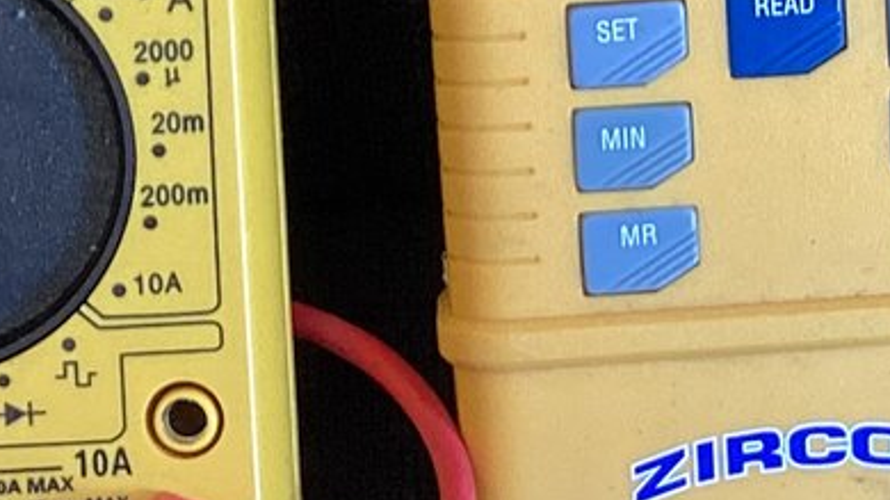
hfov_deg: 16.4
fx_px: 3090
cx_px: 558
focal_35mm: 131
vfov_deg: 9.2
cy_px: 211
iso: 64
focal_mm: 3.3
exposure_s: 1/50
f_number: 2.4
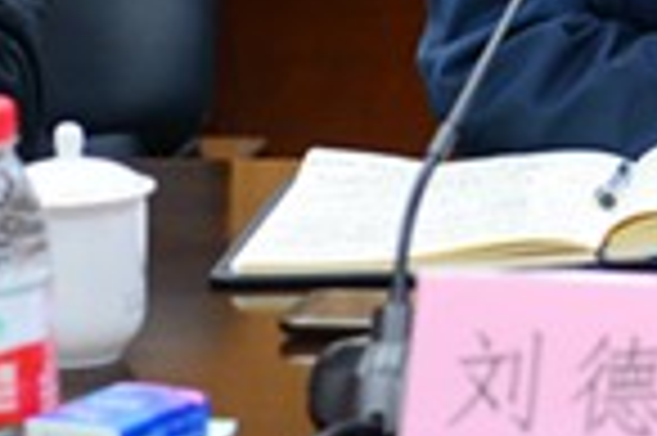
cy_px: -164
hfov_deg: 9.5
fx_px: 3865
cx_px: 875
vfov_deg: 6.4
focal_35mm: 212
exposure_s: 1/80
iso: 800
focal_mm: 70
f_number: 2.8
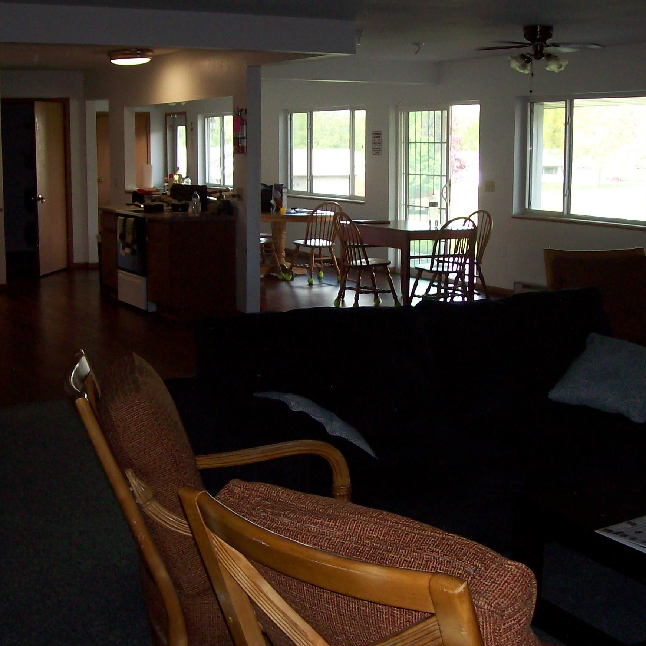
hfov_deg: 32.8
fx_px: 1098
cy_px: 274
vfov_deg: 32.7
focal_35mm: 52
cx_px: 342
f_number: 2.7
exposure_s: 1/64
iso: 80
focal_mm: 6
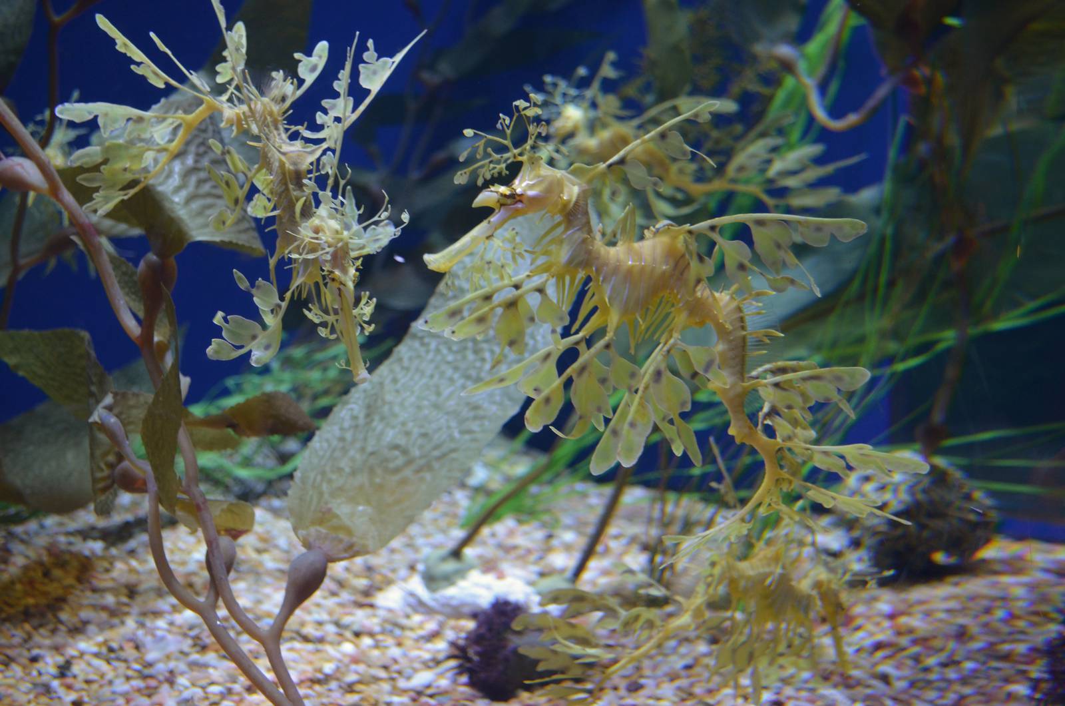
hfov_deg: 46.5
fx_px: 1240
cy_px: 353
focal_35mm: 42
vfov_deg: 31.8
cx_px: 532
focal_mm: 28
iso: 640
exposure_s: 1/60
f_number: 4.5
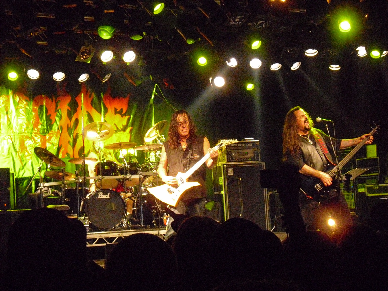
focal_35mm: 78
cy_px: 146
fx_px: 874
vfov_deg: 18.9
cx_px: 194
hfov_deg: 25.0
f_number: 4.2
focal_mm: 12.8
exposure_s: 1/60
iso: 800
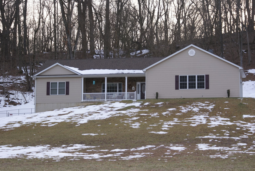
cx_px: 128
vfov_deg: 13.1
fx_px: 745
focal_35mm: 105
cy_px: 86
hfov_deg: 19.4
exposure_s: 1/125
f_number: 6.3
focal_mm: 70
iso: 100
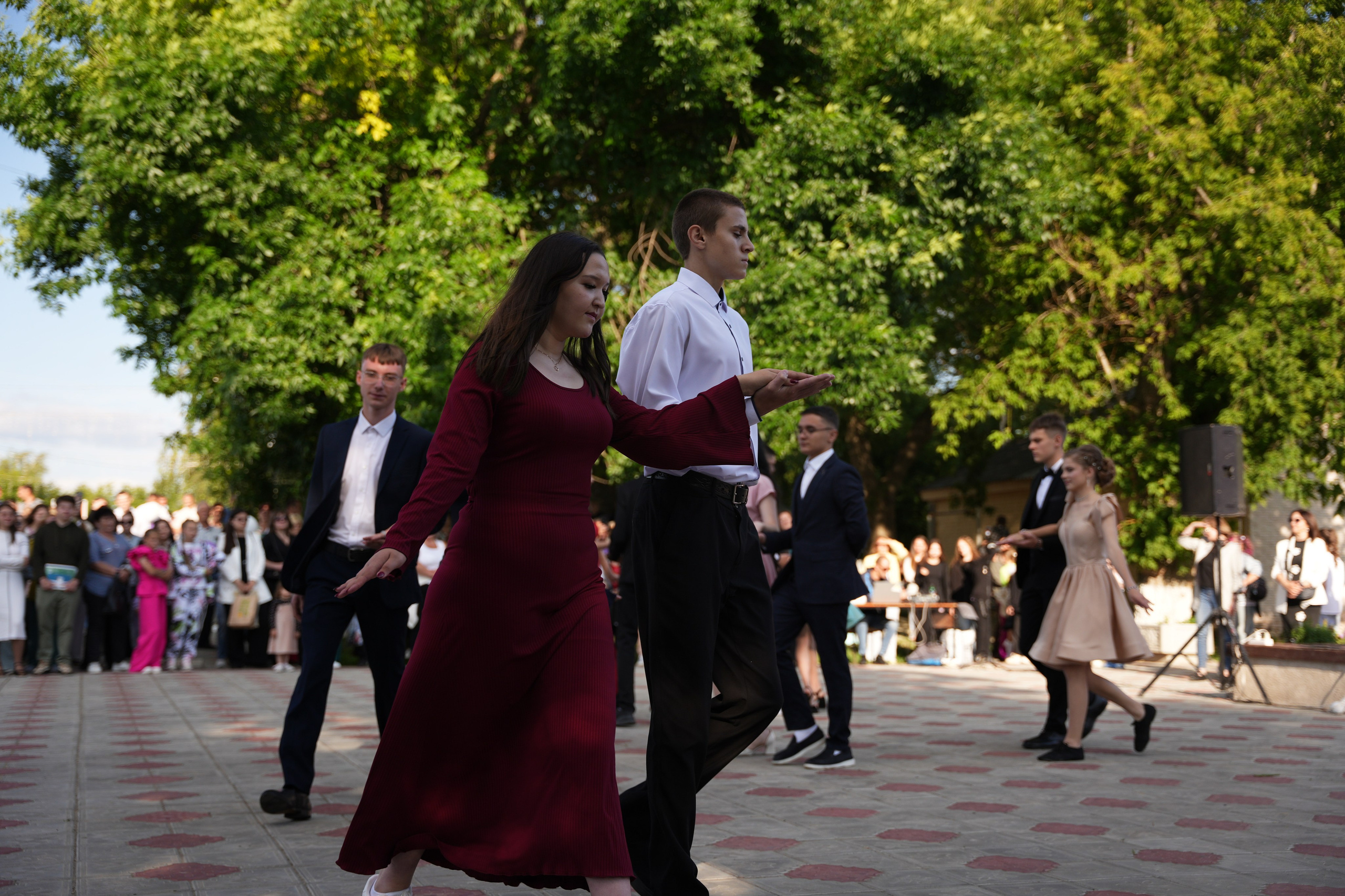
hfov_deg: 44.2
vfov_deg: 30.3
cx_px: 672
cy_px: 448
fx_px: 1655
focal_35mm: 44
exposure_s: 1/500
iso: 160
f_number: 2.8
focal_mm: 44.3
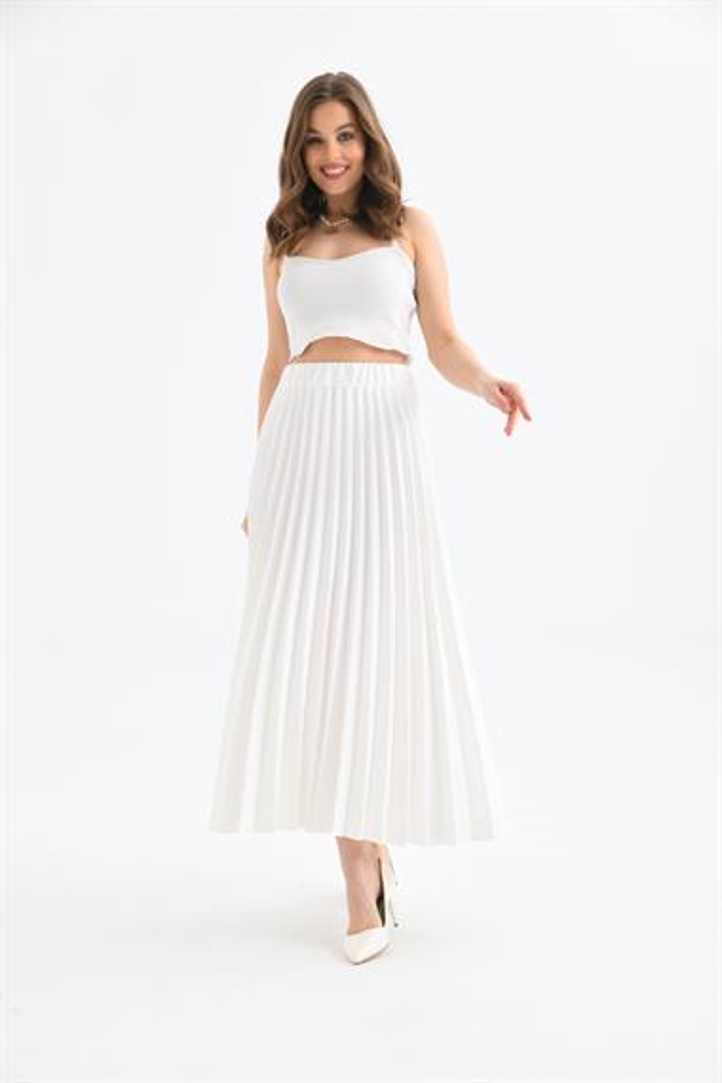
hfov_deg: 26.0
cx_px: 361
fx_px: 1564
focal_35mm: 52
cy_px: 542
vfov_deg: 38.2
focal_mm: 52
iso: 160
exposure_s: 1/125
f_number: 6.3
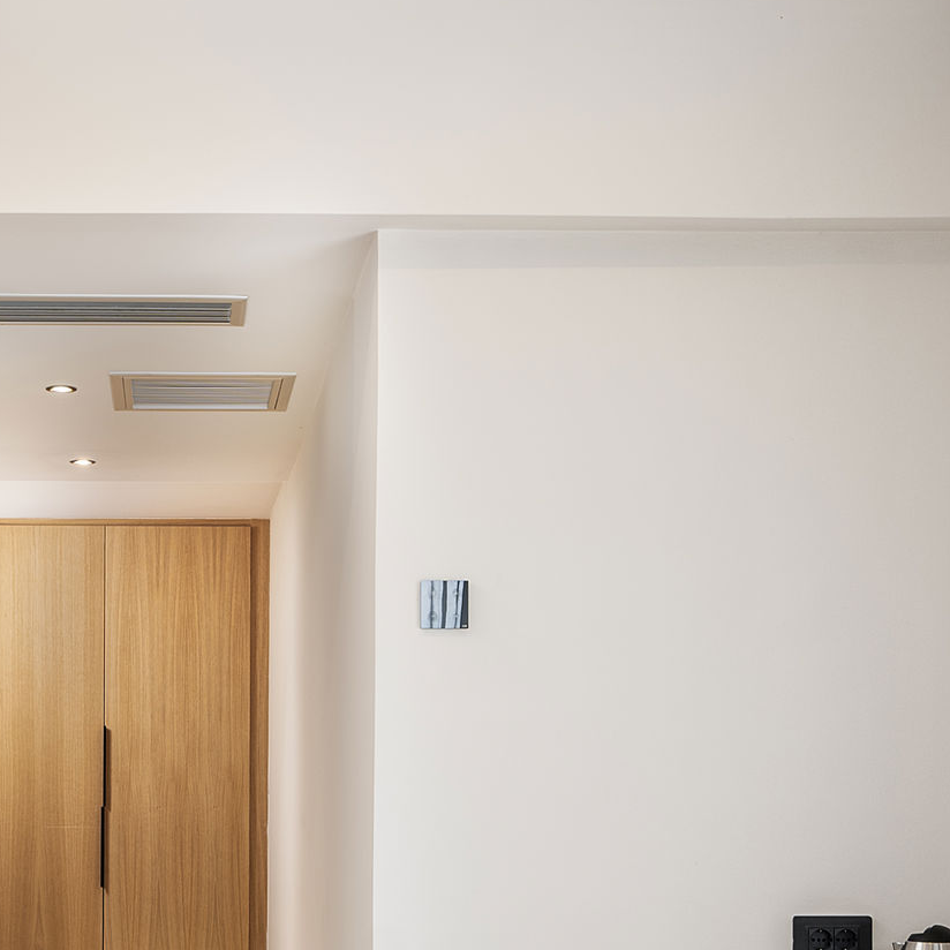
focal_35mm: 58
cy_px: 846
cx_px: 54
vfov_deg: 28.7
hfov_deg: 28.4
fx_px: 1787
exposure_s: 1/30
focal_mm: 18.5
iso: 200
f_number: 8
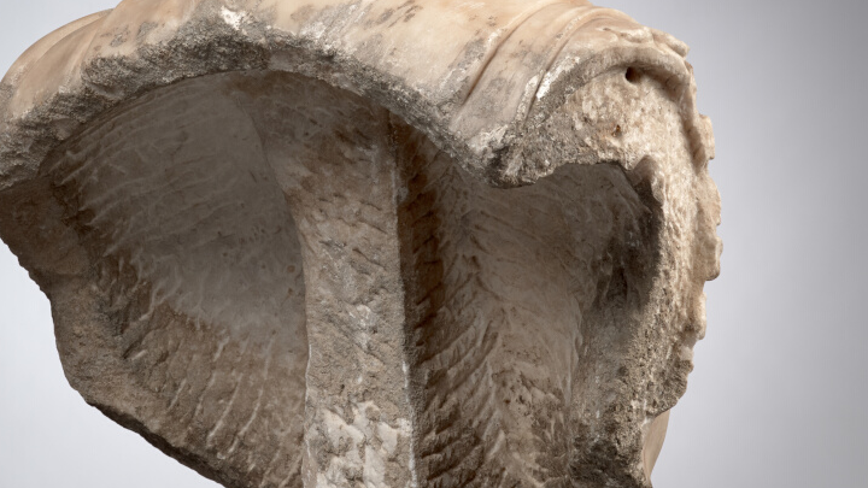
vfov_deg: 9.5
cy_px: 208
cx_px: 344
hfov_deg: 16.9
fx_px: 2923
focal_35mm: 127
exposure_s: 1/60
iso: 200
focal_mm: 80
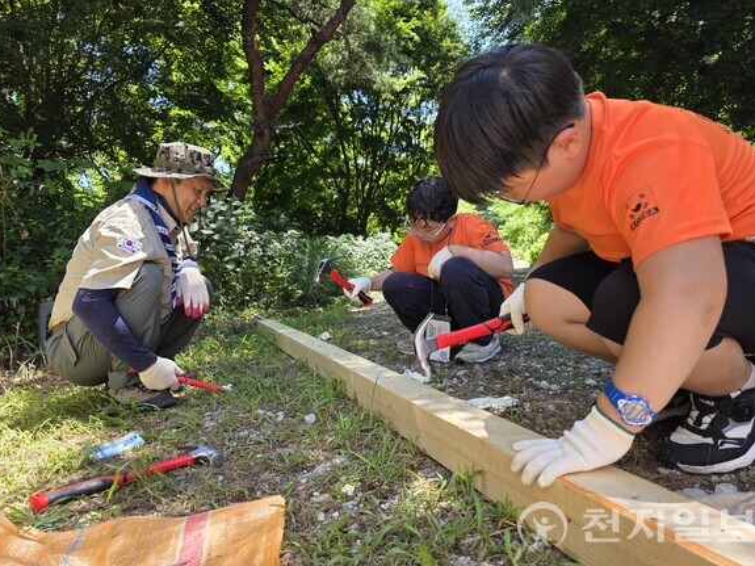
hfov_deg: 71.6
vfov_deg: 56.8
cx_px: 379
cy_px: 273
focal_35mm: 24
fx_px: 523
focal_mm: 6.3
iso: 50
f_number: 1.7
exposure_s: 1/359
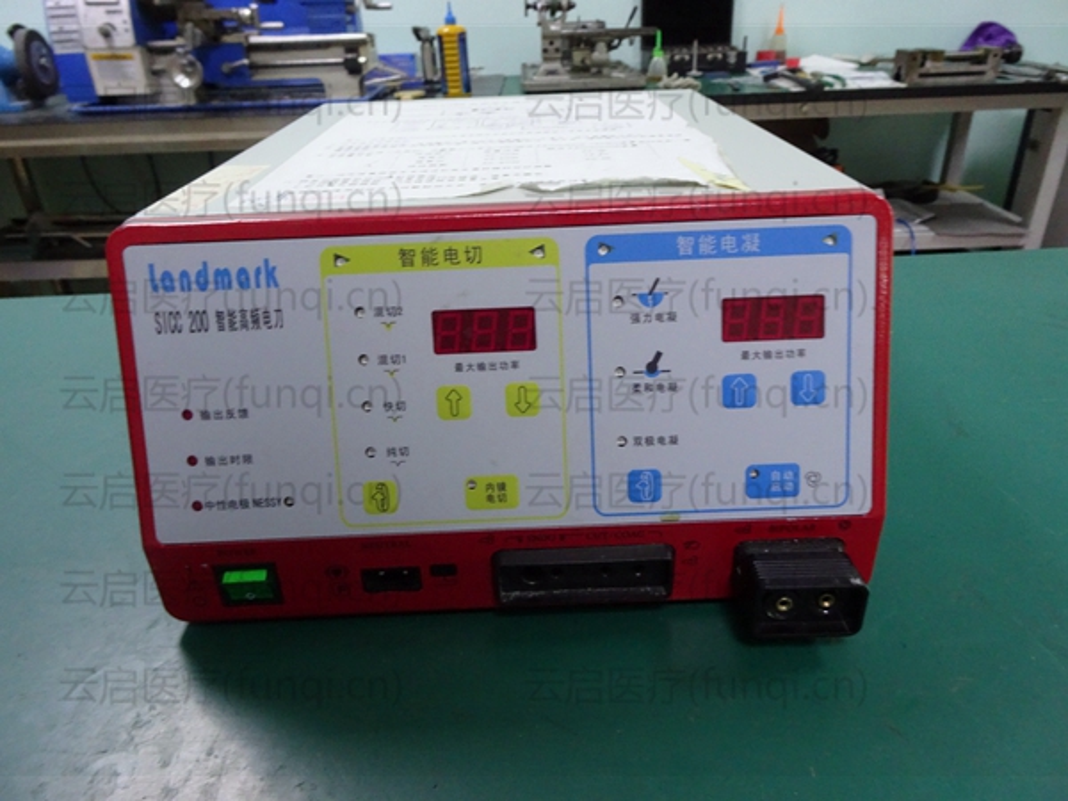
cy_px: 400
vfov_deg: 56.8
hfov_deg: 71.6
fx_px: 740
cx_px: 534
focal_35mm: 24
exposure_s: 1/20
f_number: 3.5
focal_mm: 4.1
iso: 800
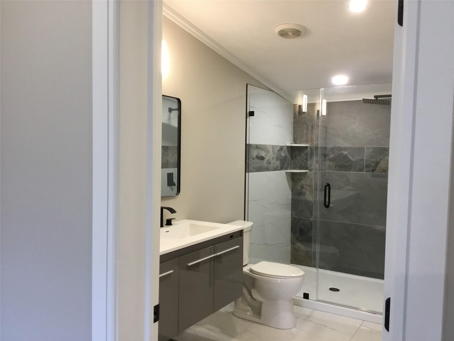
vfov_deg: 45.4
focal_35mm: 31
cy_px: 170
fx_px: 407
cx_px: 227
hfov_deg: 58.4
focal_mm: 3.3
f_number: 2.4
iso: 80
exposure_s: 1/30
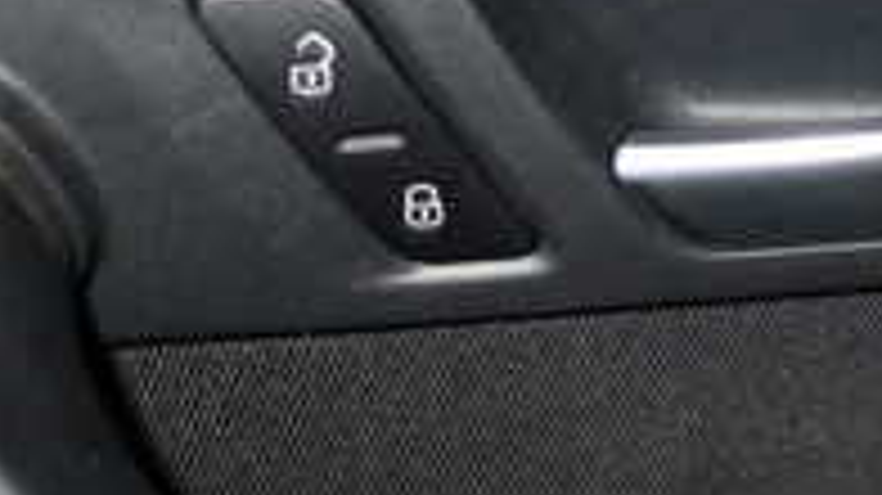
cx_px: 765
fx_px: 2337
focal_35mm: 100
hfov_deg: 21.0
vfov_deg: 11.8
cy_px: 590
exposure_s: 1/30
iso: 320
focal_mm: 5.4
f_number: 6.3
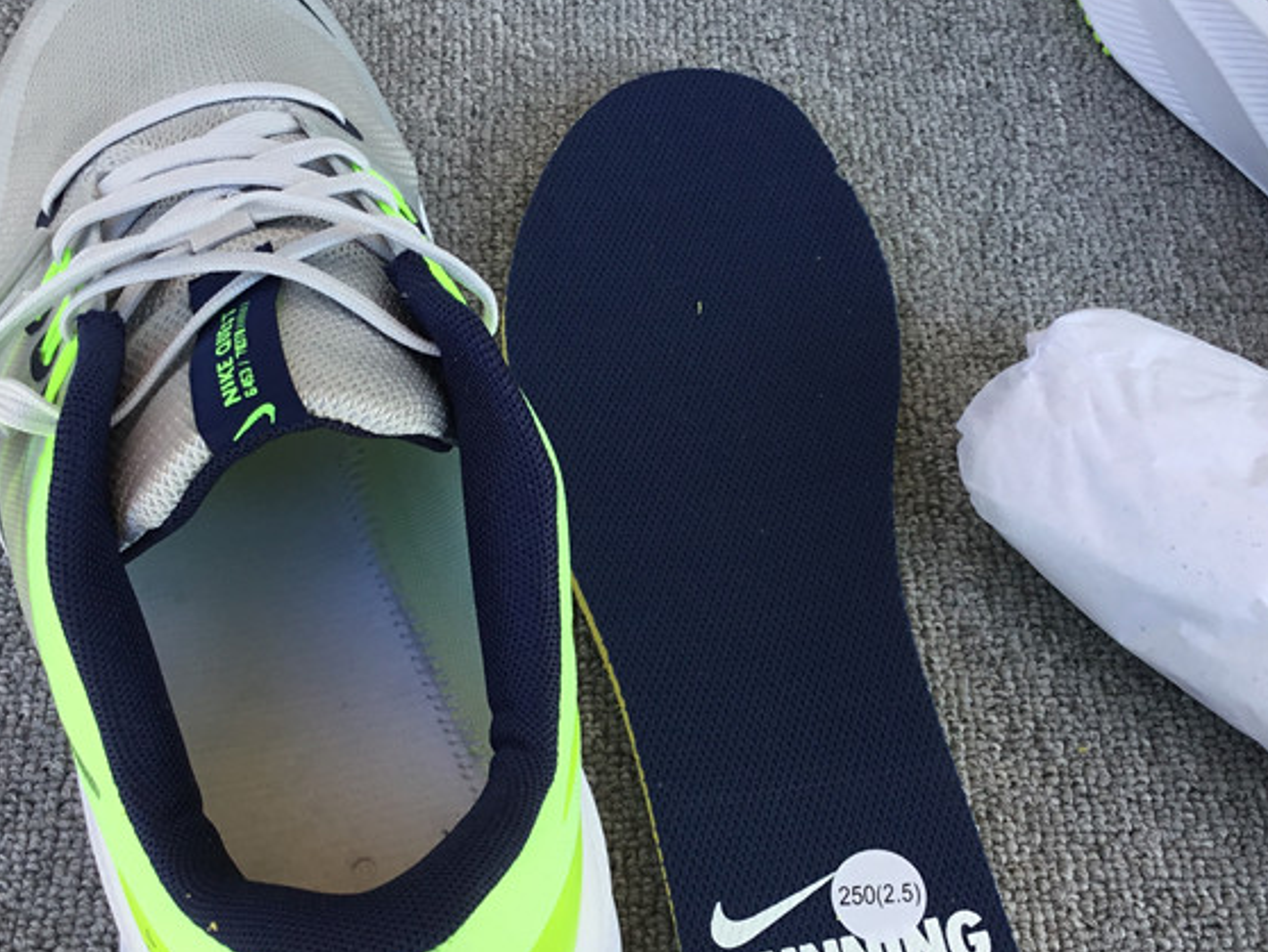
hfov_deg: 38.2
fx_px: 1832
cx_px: 634
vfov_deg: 29.1
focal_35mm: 50
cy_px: 515
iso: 25
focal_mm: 3.3
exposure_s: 1/165
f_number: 2.4
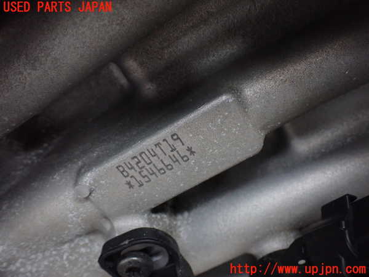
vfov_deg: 46.8
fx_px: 320
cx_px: 184
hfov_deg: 60.0
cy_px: 138
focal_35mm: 30
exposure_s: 1/50
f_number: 2.3
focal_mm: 5.4
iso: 800
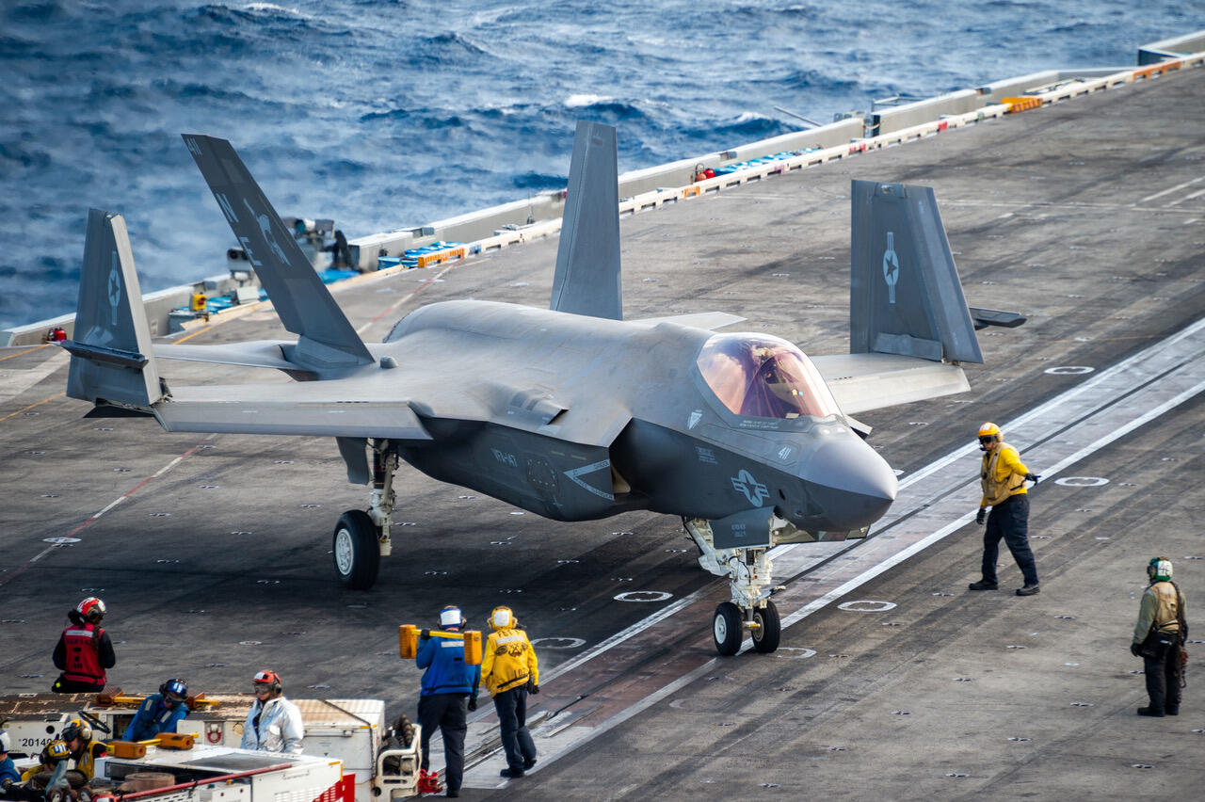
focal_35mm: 250
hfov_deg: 8.2
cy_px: 401
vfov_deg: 5.5
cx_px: 602
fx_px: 8363
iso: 160
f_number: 5.6
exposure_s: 1/250
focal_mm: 250
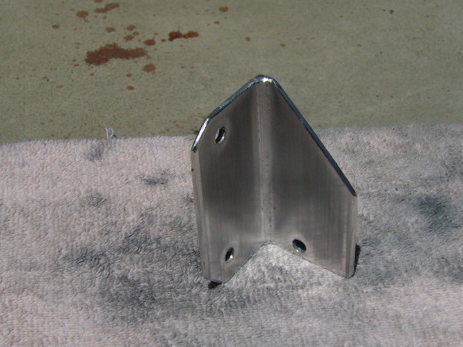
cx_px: 231
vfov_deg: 21.9
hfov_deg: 29.0
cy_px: 161
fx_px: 896
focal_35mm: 67
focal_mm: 7.5
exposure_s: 1/1300
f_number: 6.3
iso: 100
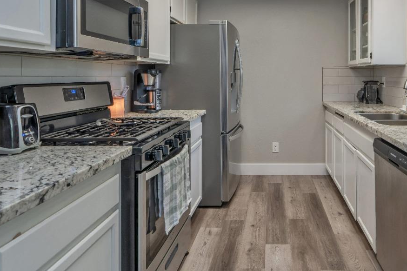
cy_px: 73
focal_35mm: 24
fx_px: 271
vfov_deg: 51.2
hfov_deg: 71.3
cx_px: 276
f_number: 6.3
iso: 320
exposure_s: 1/30
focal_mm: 14
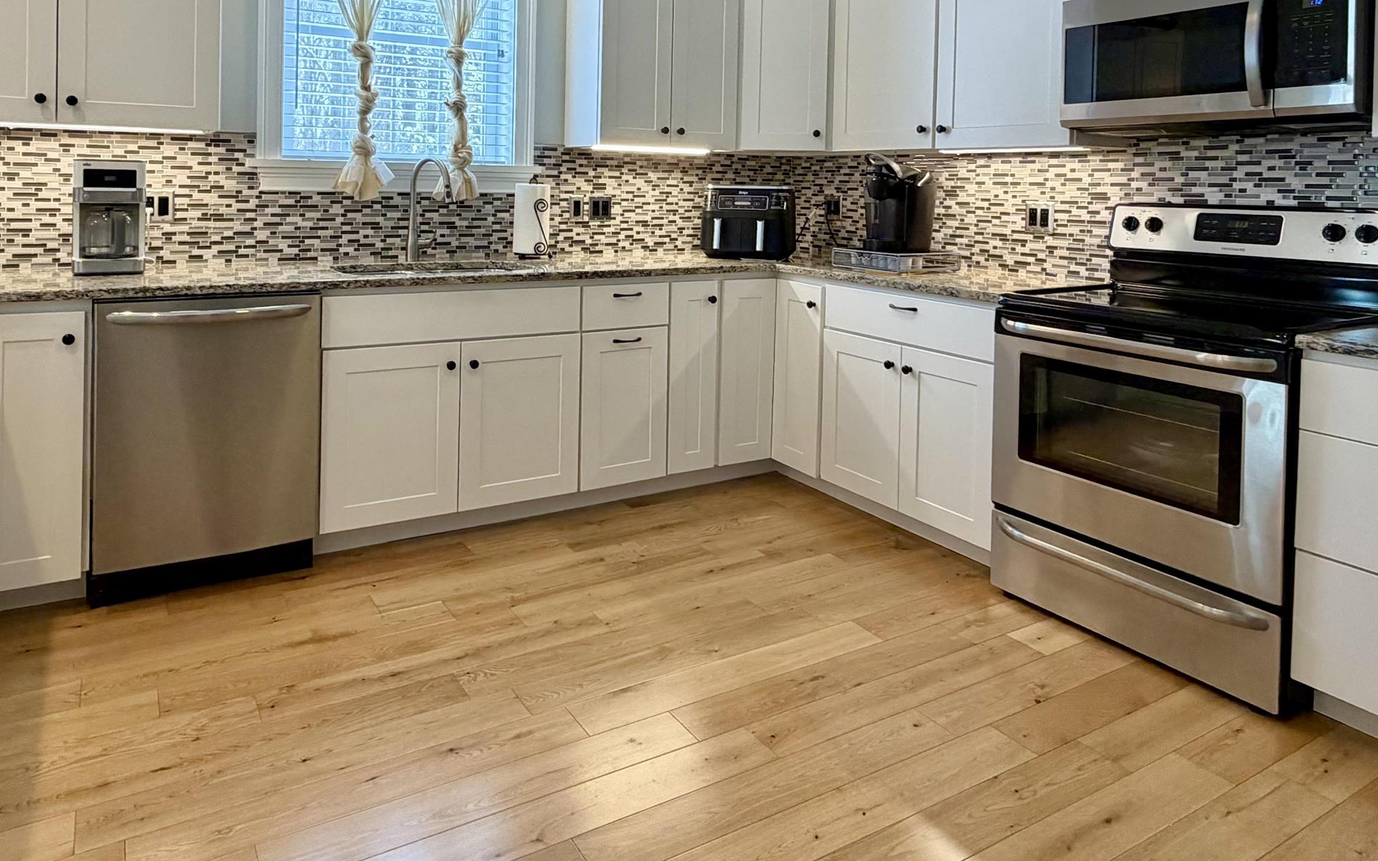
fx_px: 901
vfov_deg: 48.7
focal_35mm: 24
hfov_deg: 74.5
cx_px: 603
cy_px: 198
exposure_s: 1/120
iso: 250
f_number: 2.2
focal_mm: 2.22
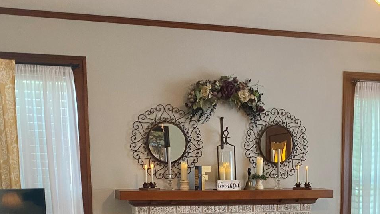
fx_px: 615
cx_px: 268
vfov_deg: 18.4
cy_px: 273
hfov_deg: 33.9
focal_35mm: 61
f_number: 1.8
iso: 250
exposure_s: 1/60
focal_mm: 4.25
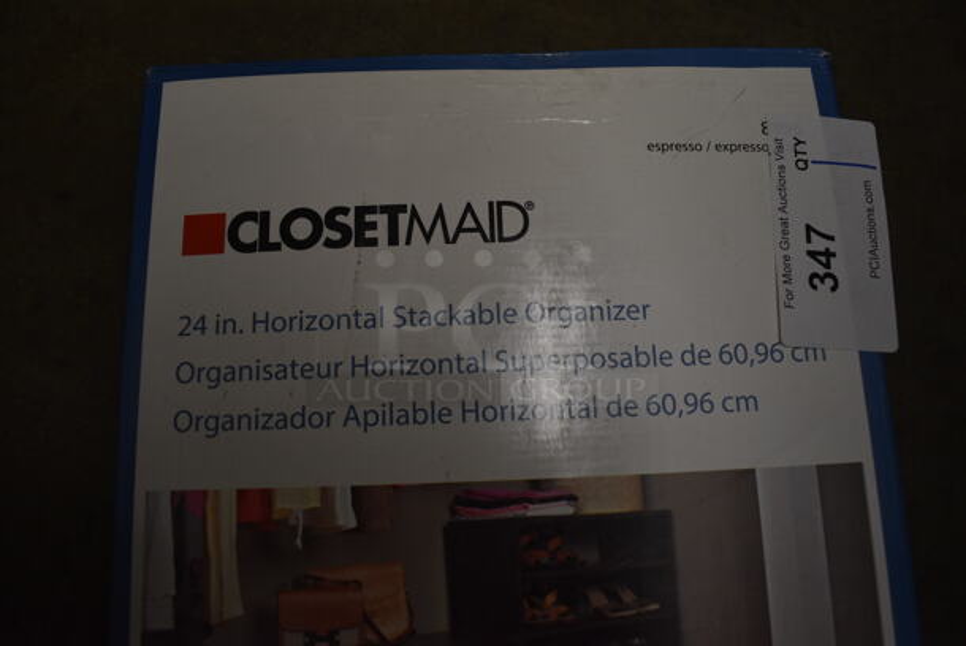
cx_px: 483
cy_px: 323
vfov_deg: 48.0
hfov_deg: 67.3
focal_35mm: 27
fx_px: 725
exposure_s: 1/250
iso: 800
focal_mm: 18
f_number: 3.5
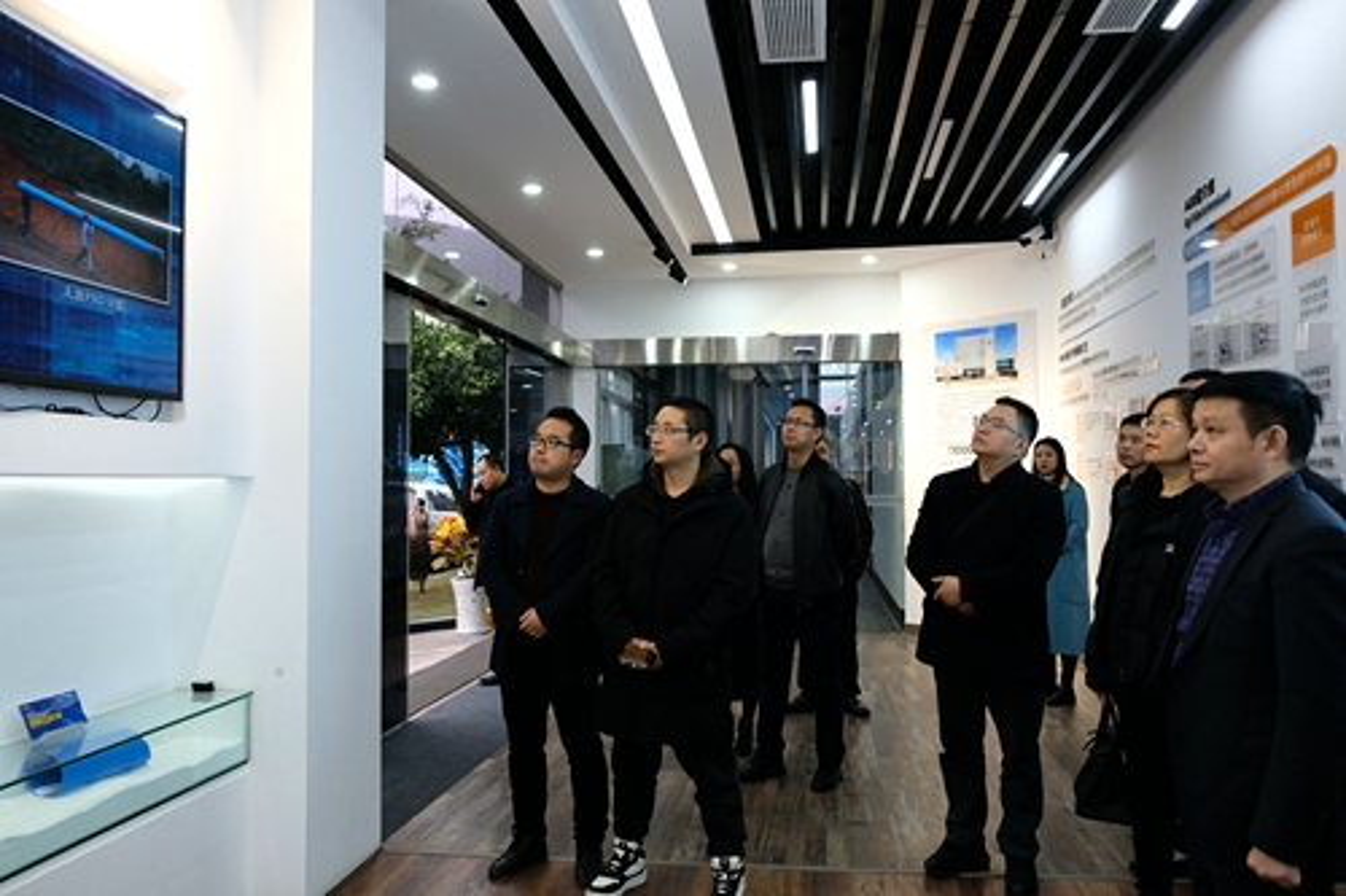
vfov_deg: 47.9
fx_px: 1009
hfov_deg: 67.4
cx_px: 673
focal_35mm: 27
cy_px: 448
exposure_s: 1/125
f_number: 3.2
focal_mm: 18
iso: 800
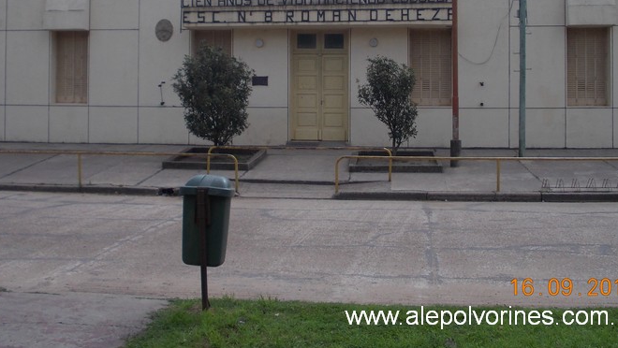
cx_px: 316
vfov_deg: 24.6
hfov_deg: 42.9
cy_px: 82
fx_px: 787
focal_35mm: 48
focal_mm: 5.3
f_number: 6.2
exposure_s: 1/320
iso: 80
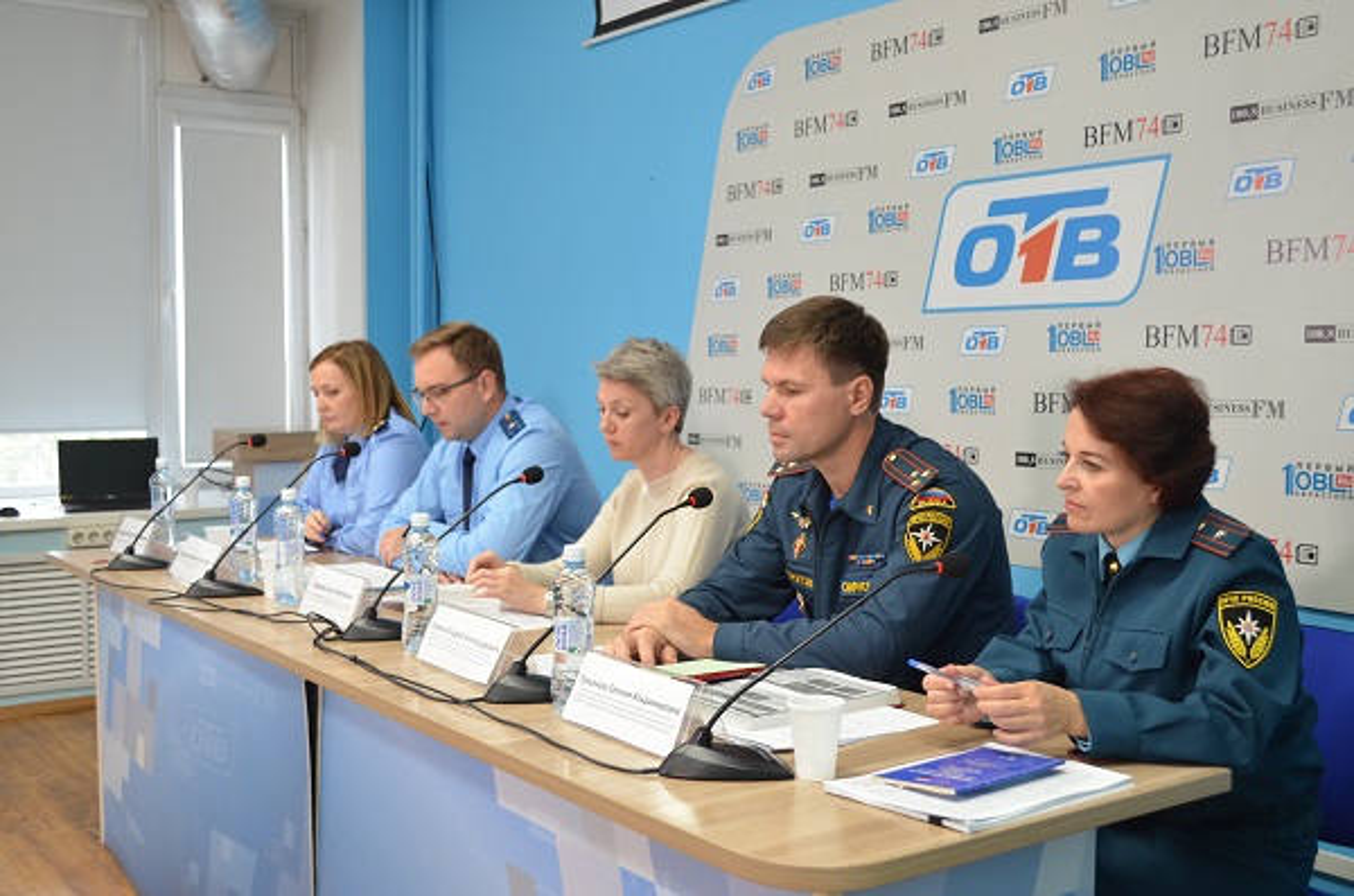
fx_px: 1463
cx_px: 677
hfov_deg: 49.7
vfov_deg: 34.0
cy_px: 448
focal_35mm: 39
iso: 400
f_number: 5
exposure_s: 1/40
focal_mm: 26
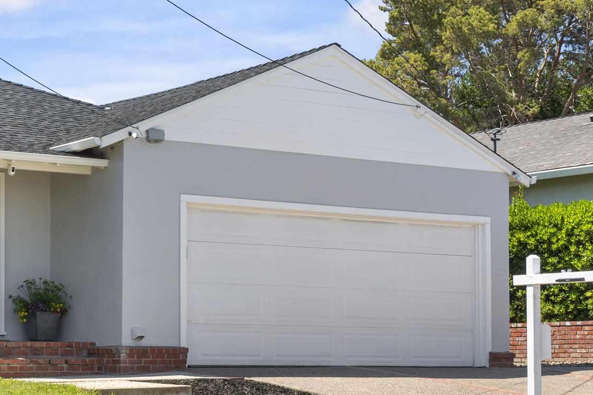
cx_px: 46
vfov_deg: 14.2
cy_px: 317
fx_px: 1581
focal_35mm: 96
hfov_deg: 20.7
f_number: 10
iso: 100
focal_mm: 35
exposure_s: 1/30
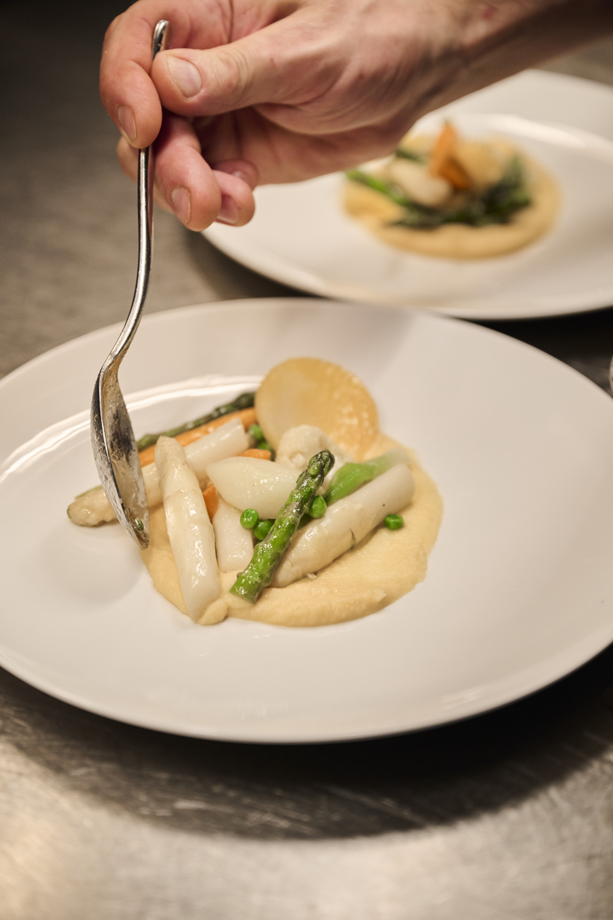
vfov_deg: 28.8
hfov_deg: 19.5
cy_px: 460
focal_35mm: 70
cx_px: 306
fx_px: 1788
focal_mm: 70
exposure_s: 1/5000
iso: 800
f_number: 2.8
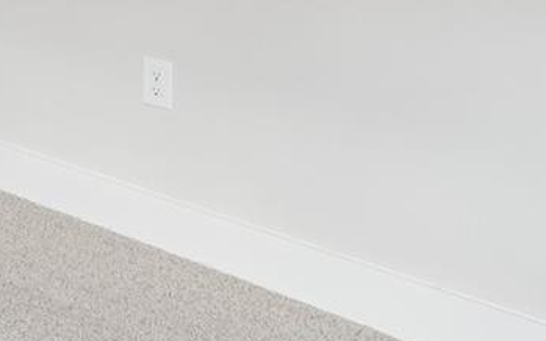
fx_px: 1041
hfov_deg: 22.4
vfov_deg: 16.5
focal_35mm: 70
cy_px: -205
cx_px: -335
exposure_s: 1/6
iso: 100
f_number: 7.1
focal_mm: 10
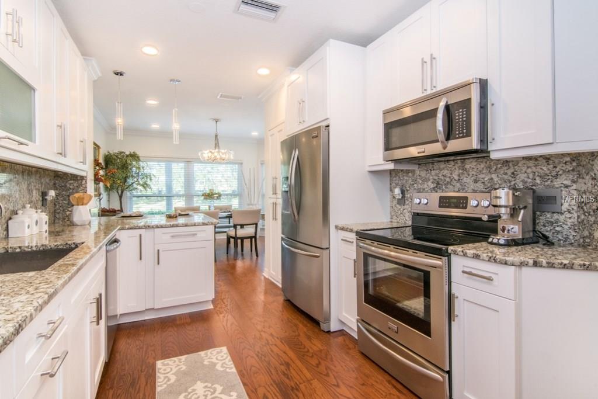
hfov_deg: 95.0
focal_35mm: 16
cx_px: 299
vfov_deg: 72.1
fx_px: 274
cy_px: 200
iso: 640
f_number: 20
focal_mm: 11
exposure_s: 1/6
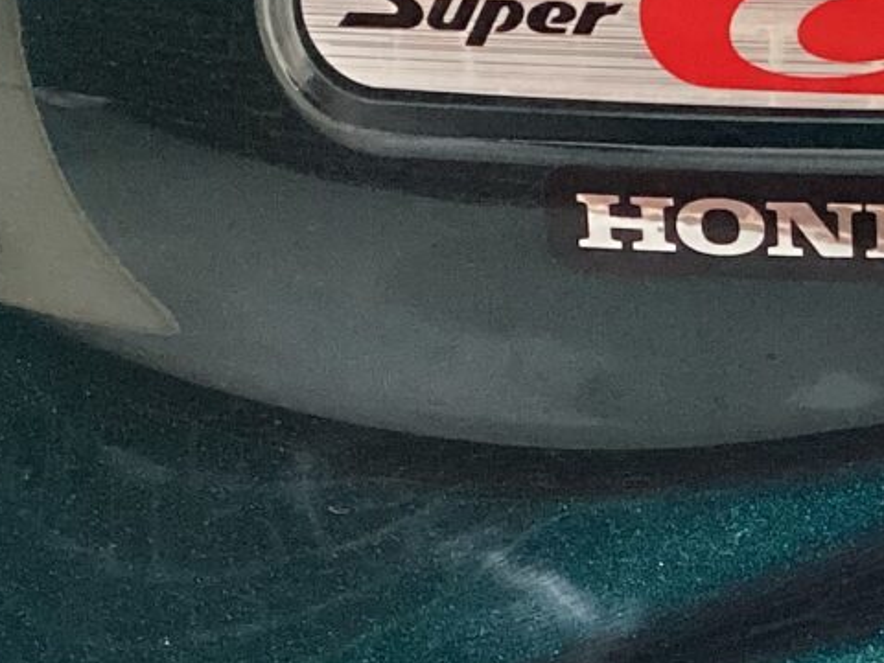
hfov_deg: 15.5
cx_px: 974
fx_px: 3167
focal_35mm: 124
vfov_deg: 11.8
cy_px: 709
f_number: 2.4
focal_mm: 3.3
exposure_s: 1/60
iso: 250
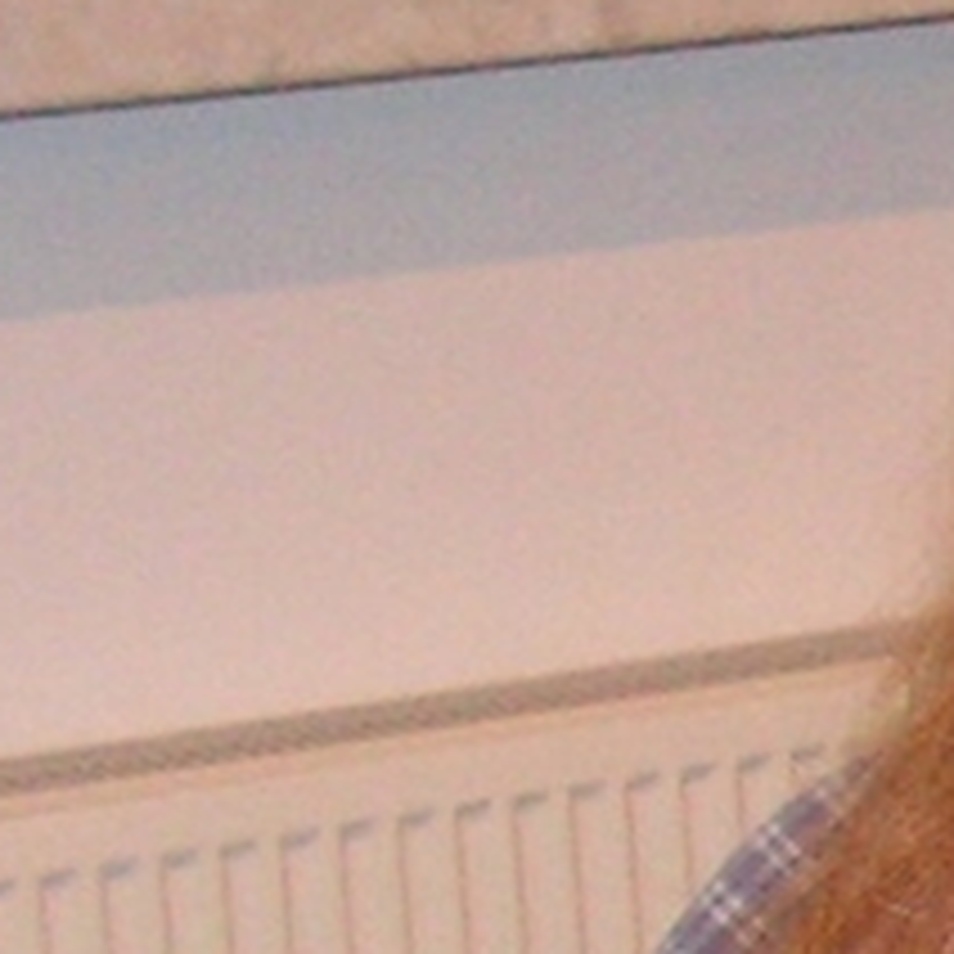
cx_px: 3388
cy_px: 918
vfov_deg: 6.9
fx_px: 7920
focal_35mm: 254
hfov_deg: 6.1
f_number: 3.2
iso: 200
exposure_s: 1/40
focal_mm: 6.4
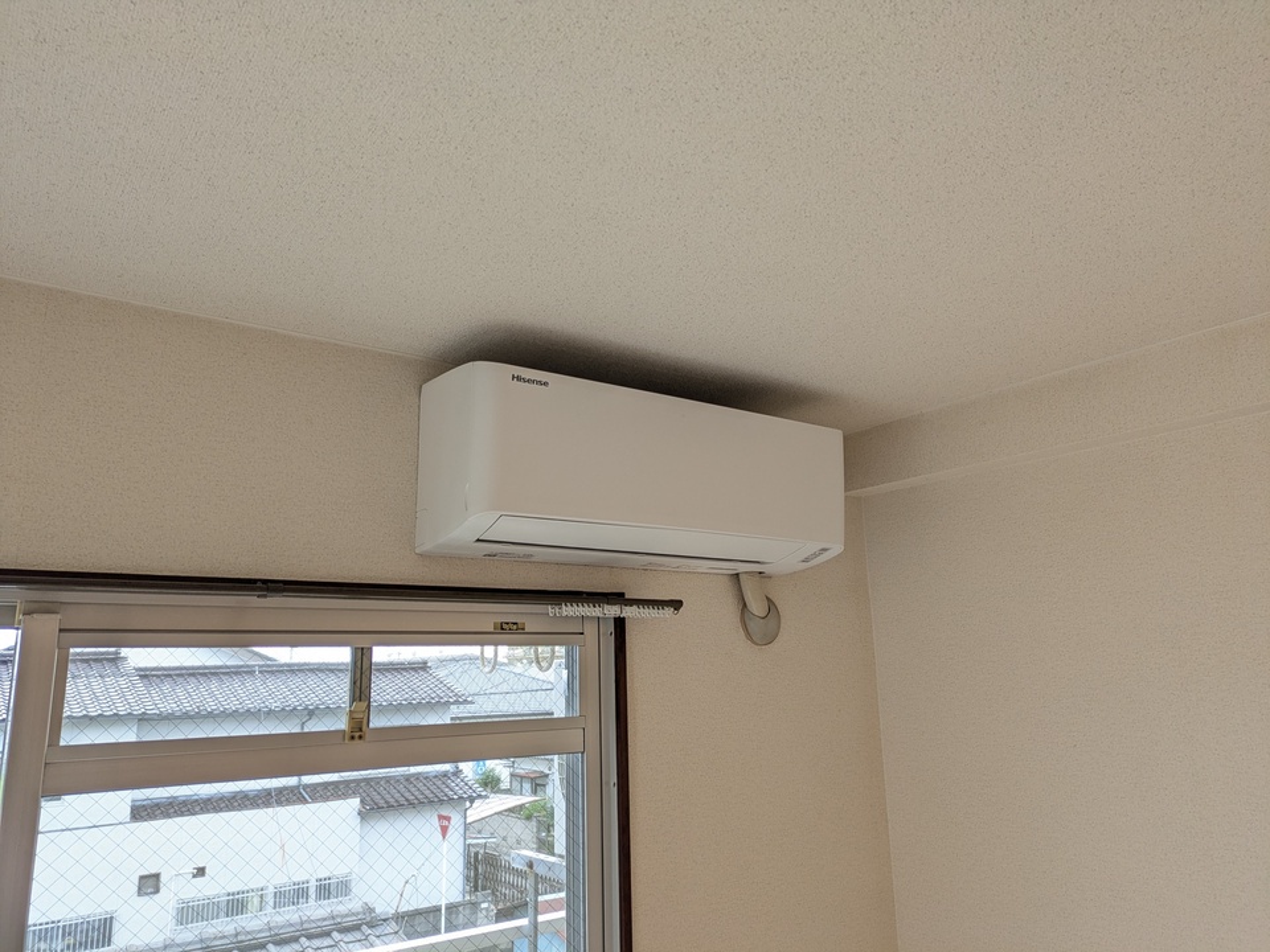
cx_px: 635
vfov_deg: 54.9
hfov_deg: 69.4
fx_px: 917
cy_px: 476
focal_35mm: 25
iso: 62
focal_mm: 5.43
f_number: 1.89
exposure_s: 1/120
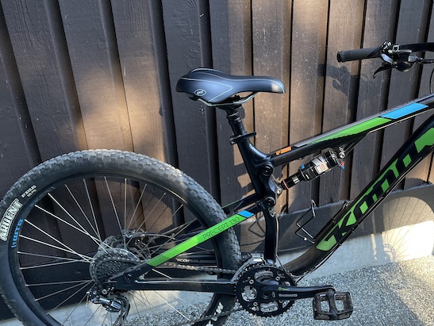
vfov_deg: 37.6
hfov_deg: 48.2
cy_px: 199
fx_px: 477
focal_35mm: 38
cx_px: 284
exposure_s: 1/121
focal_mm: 4.2
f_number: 1.6
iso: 80
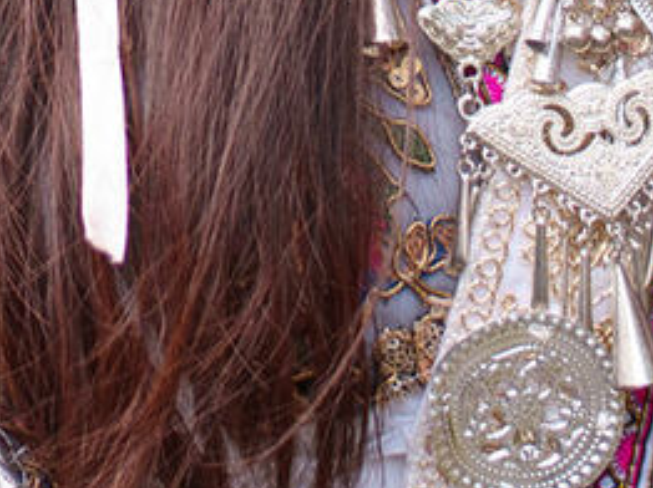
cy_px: -823
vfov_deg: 4.9
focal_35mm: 289
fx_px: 5447
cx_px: -75
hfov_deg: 6.8
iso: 100
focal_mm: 50
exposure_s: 1/320
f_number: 1.8
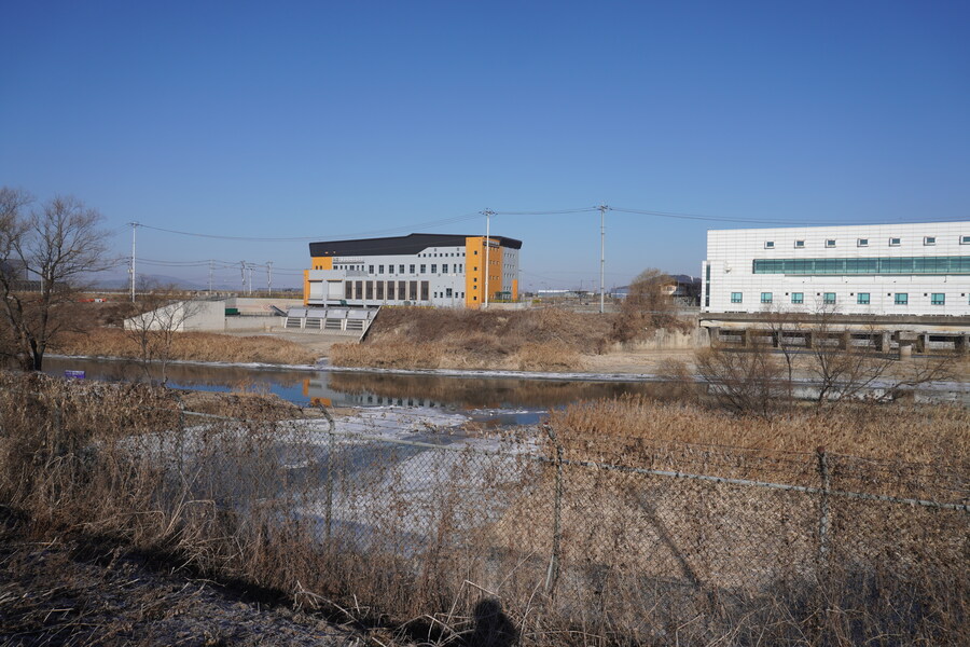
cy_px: 324
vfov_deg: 53.1
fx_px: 647
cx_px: 485
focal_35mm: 24
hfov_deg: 73.7
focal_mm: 16
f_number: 8
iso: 100
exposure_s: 1/400
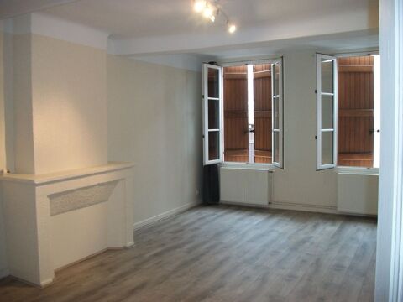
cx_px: 202
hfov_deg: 56.8
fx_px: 373
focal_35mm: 32
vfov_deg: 44.2
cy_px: 151
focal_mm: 5.7
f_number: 2.9
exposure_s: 1/30
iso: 160
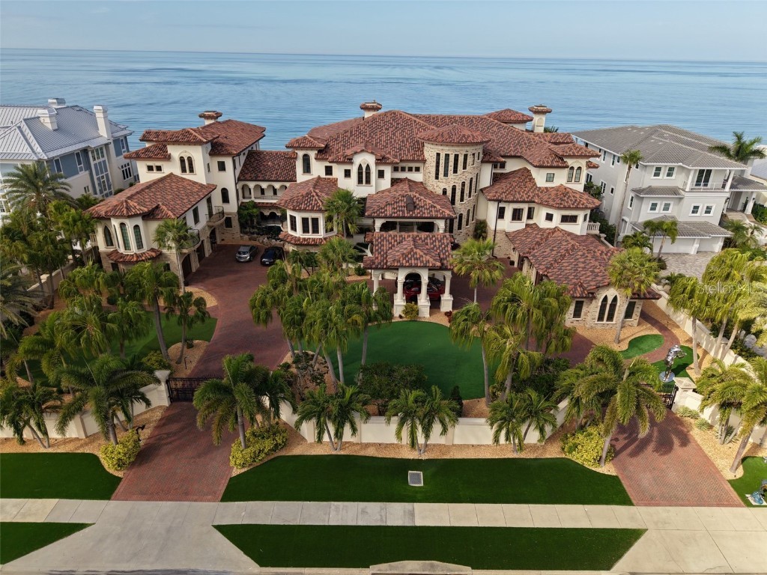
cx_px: 384
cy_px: 288
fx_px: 532
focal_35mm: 24
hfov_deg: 71.6
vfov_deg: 56.8
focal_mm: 8.67
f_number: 1.8
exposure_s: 1/50
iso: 100
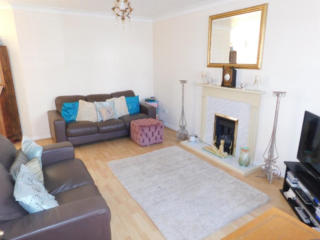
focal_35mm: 24
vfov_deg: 56.8
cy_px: 120
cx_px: 160
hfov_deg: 71.6
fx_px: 222
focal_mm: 4.1
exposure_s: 1/30
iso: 160
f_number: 3
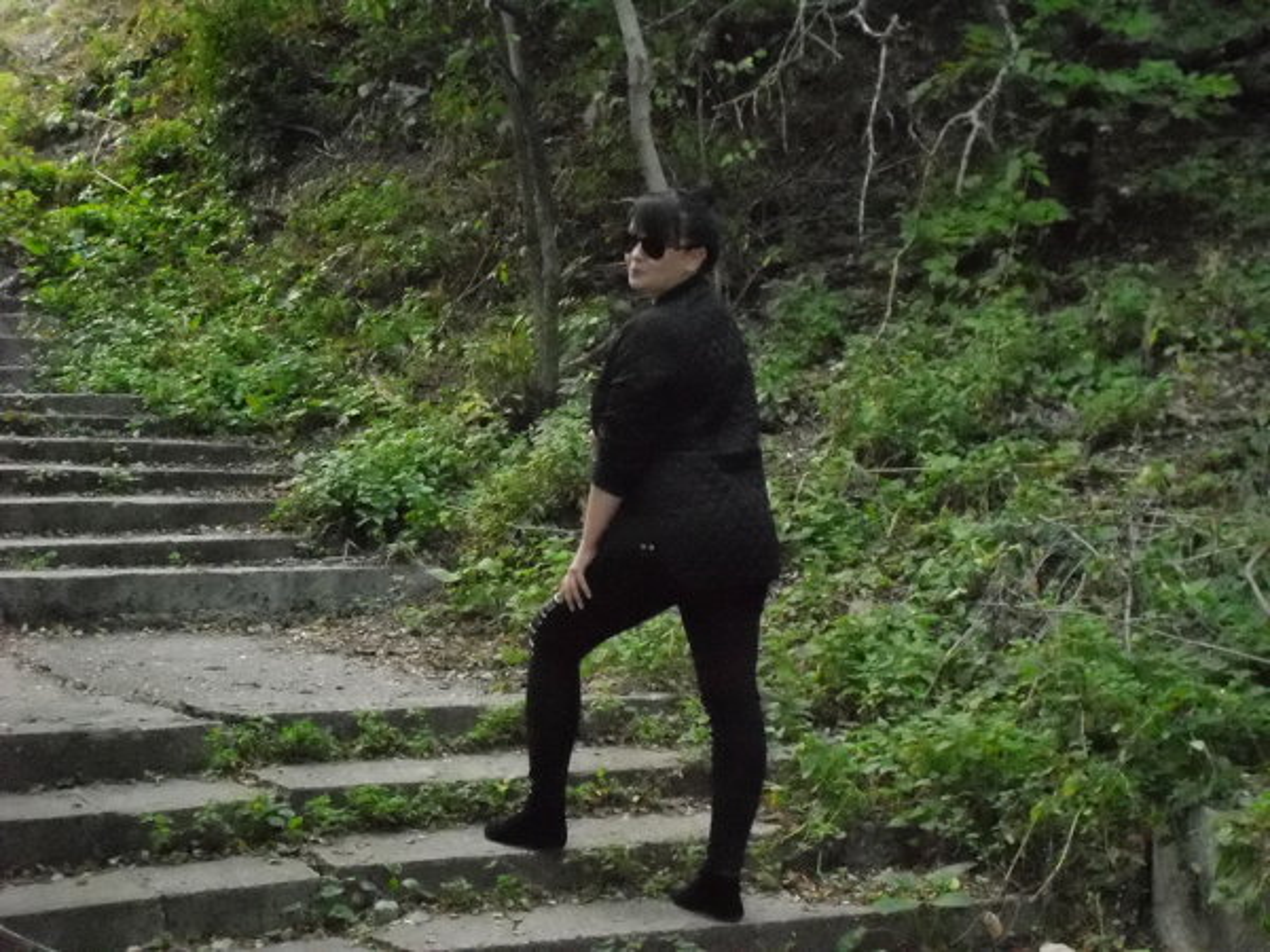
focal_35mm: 76
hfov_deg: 25.7
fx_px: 2788
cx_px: 635
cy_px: 476
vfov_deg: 19.4
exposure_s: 1/60
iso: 1600
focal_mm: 13.5
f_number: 5.8
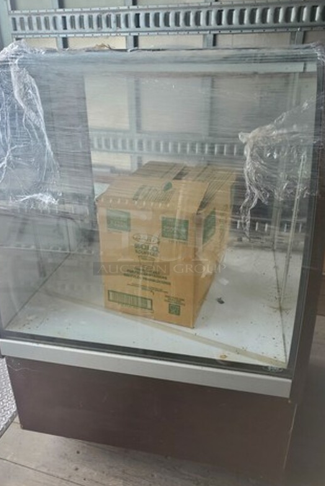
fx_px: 379
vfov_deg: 65.5
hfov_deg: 46.4
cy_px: 243
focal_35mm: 28
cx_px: 162
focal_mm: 4.3
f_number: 2.4
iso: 50
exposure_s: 1/124
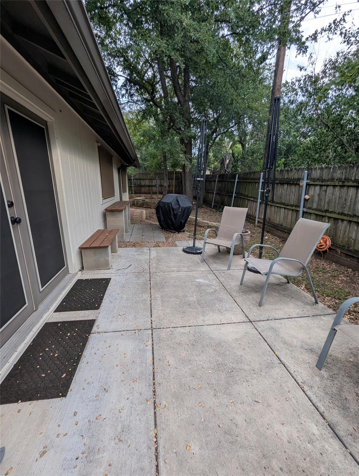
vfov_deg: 106.1
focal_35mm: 13
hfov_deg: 90.1
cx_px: 180
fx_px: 179
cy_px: 238
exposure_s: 1/339
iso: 37
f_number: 2.2
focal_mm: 1.95
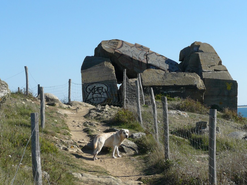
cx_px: 170
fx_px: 607
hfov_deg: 22.9
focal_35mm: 85
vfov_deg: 17.3
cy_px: 113
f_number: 5.6
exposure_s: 1/320
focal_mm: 9.6
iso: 100
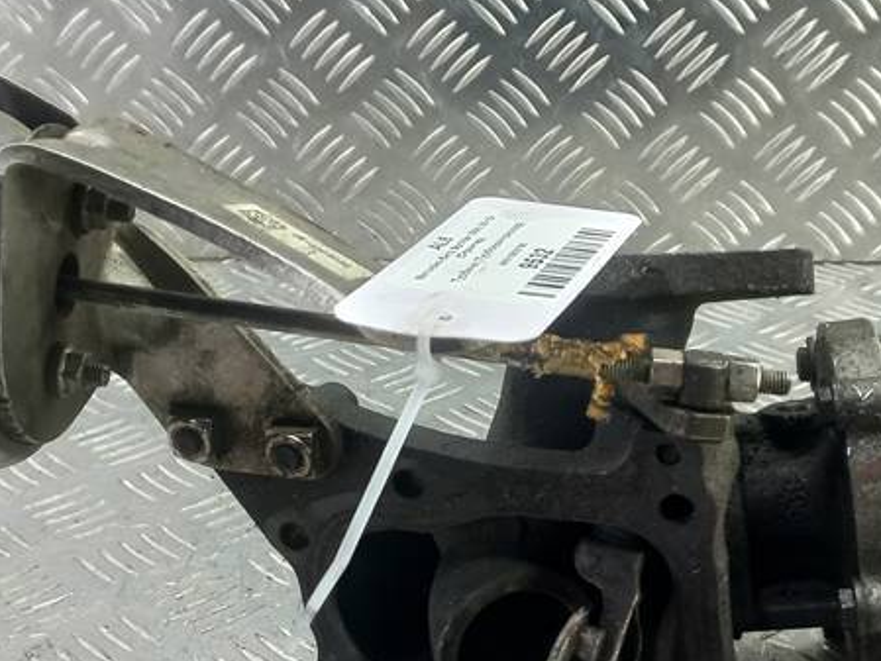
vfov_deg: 25.6
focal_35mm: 57
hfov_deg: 33.8
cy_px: 416
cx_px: 465
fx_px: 1451
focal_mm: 4.6
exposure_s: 1/50
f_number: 1.8
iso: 125
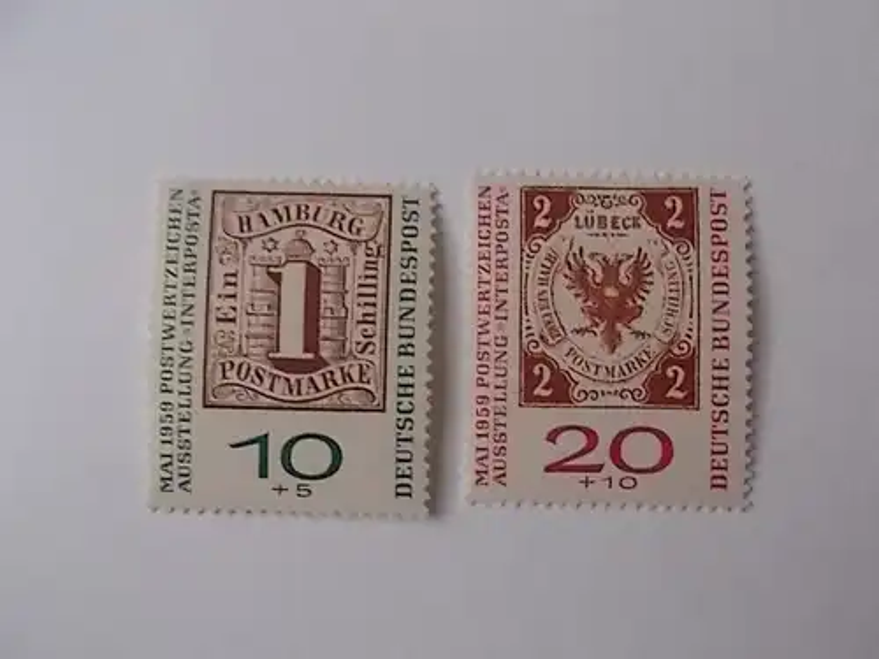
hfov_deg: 67.3
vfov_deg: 53.1
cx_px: 440
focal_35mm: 26
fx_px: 660
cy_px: 330
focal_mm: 4.6
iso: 200
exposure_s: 1/13
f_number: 3.2
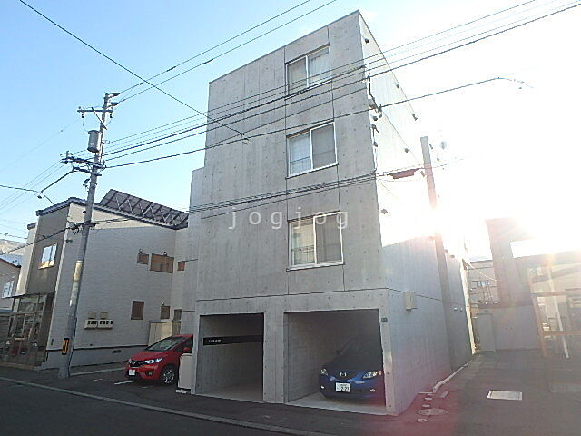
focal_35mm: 21
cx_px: 290
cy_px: 218
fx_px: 352
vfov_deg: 63.4
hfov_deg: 79.0
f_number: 3.5
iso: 125
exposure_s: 1/400
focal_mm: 3.7
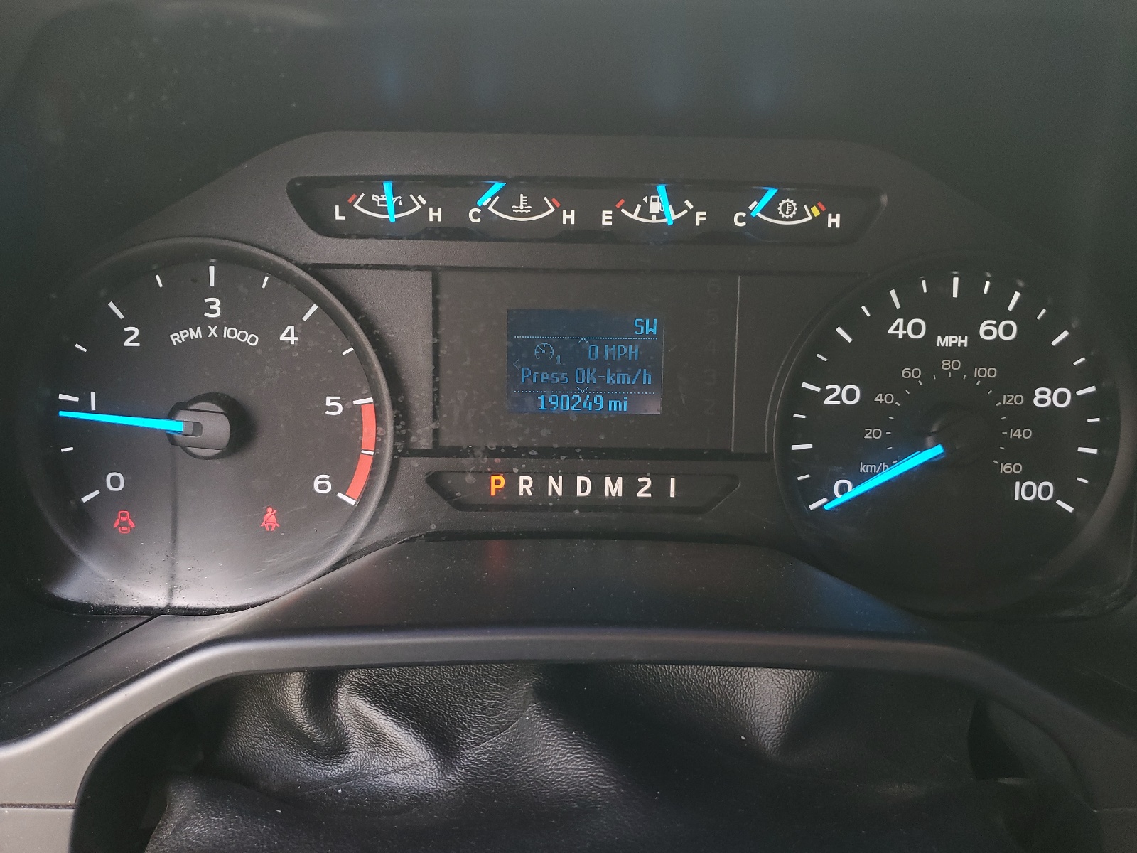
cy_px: 426
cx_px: 568
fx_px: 854
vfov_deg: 53.1
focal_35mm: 26
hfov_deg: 67.3
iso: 86
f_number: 1.5
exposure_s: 1/120
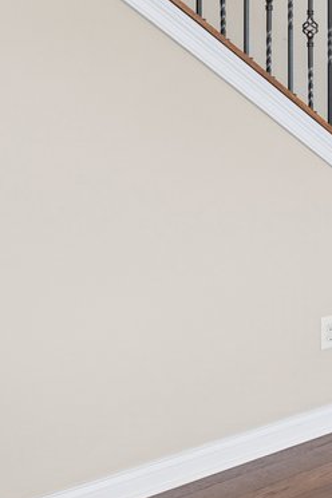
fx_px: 1111
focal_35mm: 80
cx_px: 867
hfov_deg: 12.3
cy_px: 54
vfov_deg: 24.6
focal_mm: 14.6
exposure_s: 1/30
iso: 250
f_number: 5
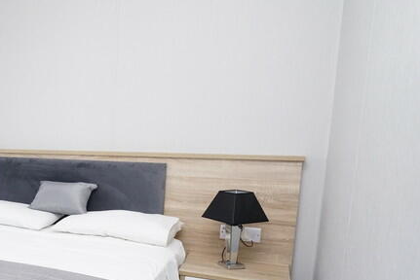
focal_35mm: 38
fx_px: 444
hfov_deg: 41.0
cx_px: -39
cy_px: 199
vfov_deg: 34.6
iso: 1600
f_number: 11
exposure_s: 1/60
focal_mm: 16
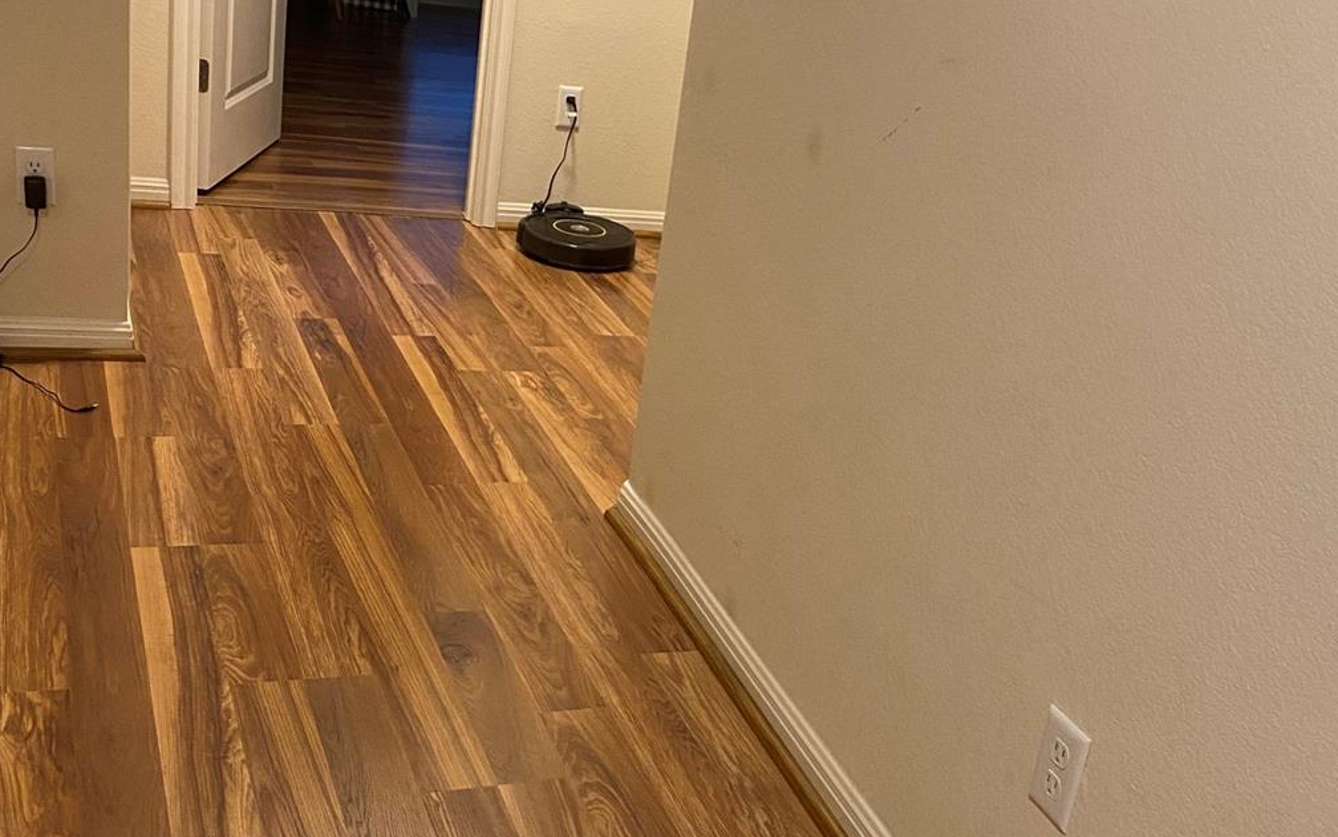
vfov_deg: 30.5
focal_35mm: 42
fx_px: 1532
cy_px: 485
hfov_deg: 47.2
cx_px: 706
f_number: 1.8
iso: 400
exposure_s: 1/60
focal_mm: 4.25
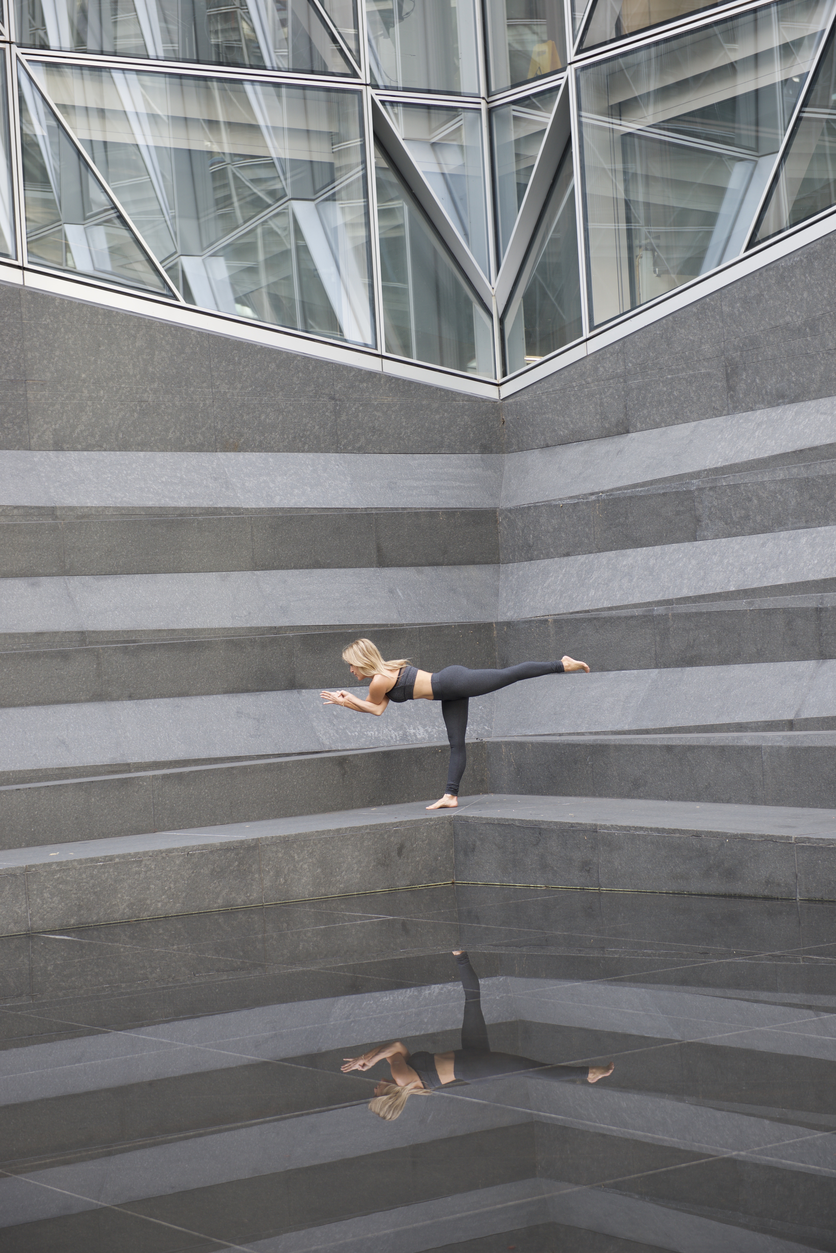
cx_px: 418
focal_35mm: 70
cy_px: 626
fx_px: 2436
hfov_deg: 19.5
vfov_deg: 28.8
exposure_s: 1/40
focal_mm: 70
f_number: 4
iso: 160
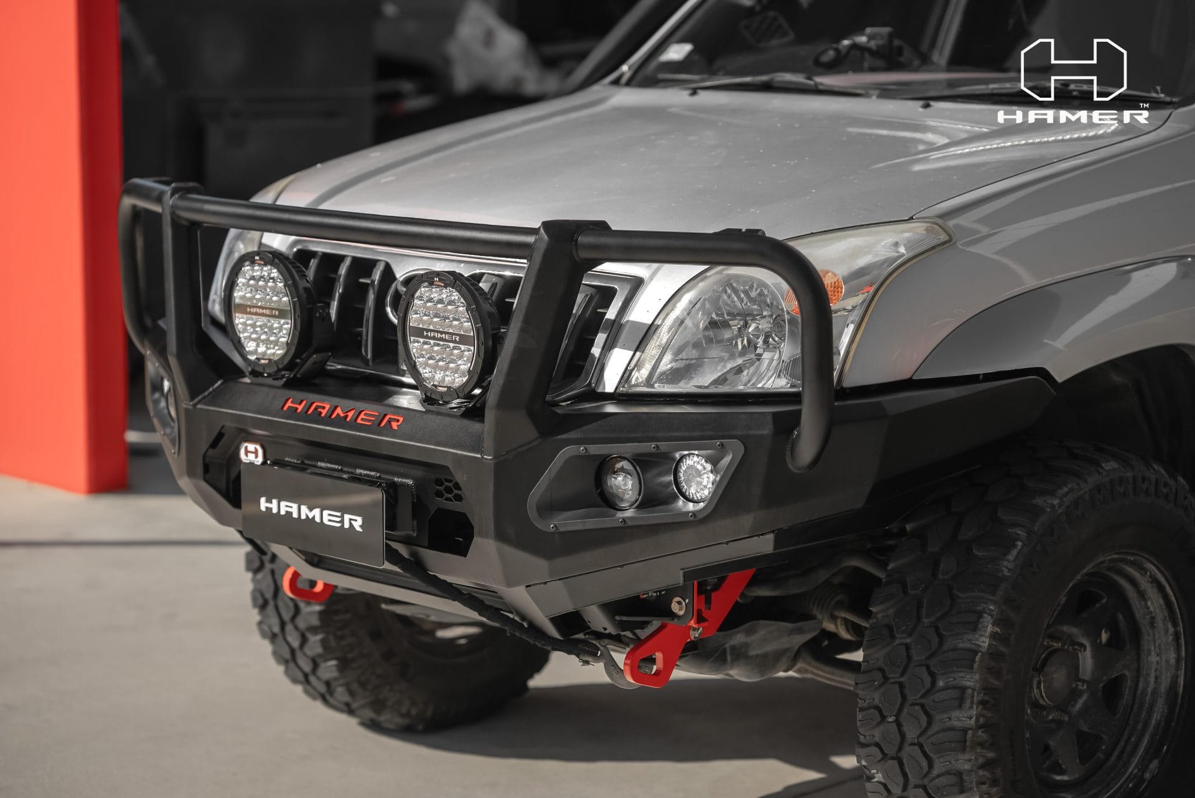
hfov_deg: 23.9
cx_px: 598
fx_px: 2823
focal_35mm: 85
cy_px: 399
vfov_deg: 16.1
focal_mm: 85
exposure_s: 1/160
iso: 160
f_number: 2.2
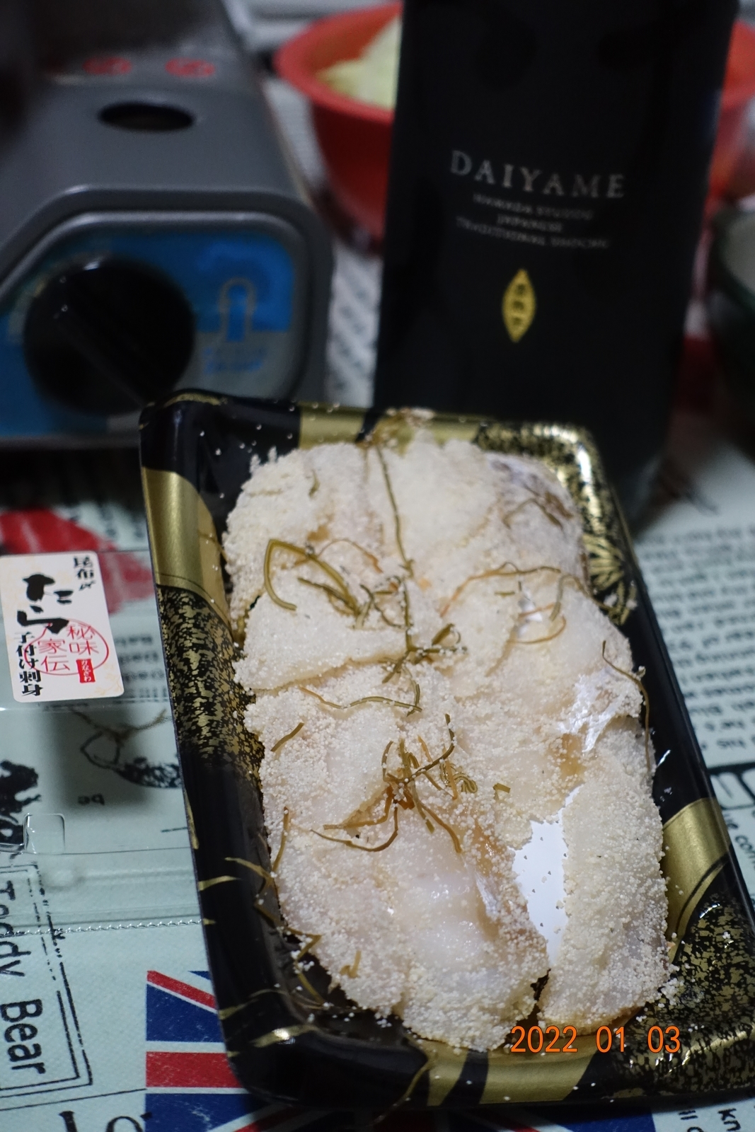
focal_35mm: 70
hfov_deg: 19.5
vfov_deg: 28.8
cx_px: 378
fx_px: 2201
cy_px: 566
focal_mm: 25.7
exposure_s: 1/125
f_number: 2.8
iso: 1600
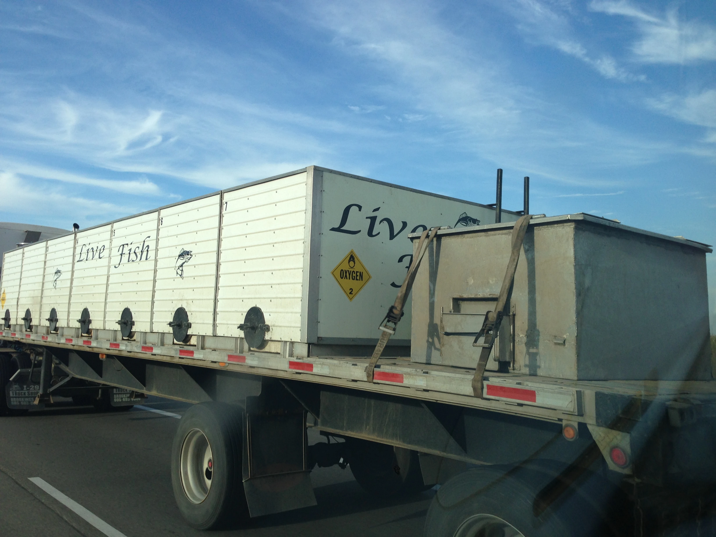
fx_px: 683
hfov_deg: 55.4
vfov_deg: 42.9
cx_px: 358
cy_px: 268
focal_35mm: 33
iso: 50
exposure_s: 1/763
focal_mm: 4.13
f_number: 2.4
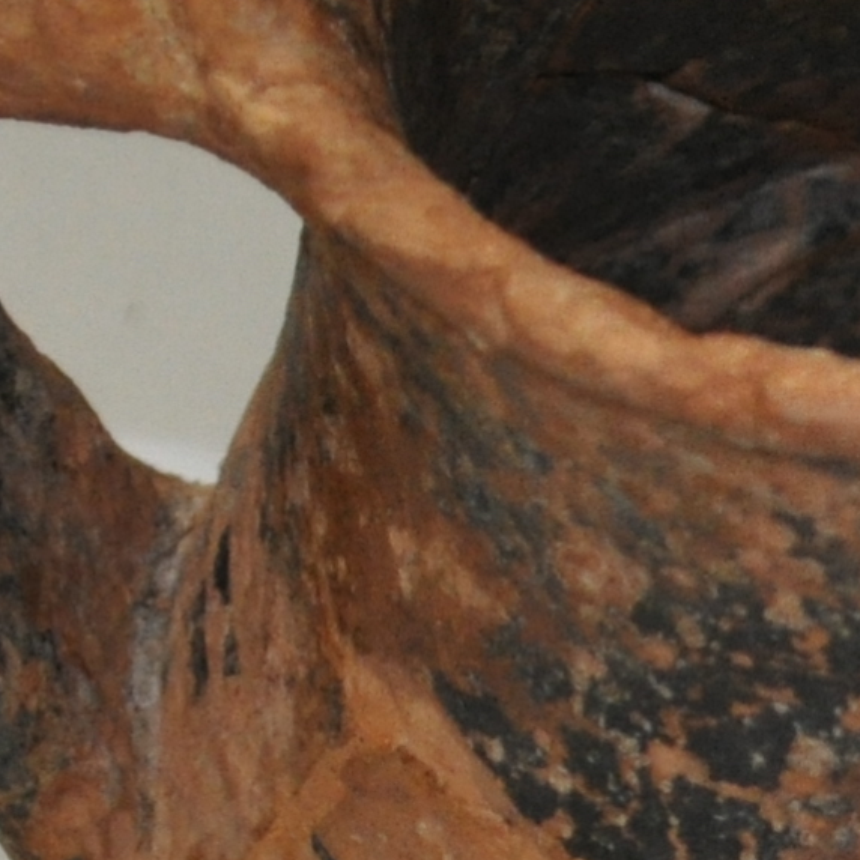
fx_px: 14762
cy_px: 1216
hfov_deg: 3.3
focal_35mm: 525
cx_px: 1179
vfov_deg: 3.3
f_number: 5.6
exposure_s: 1/100
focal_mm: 55
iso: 800
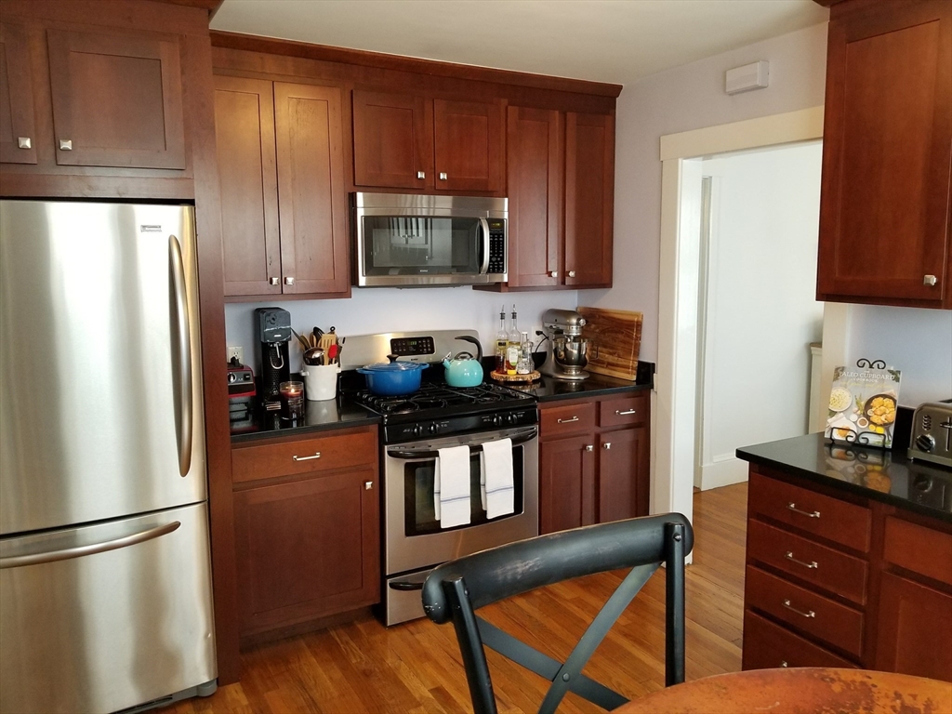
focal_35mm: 26
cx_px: 476
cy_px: 357
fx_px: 715
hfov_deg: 67.3
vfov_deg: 53.1
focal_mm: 4.25
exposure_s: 1/30
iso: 160
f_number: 1.7
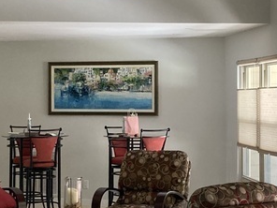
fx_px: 776
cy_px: 64
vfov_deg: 15.2
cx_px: 133
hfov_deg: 20.2
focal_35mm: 97
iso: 200
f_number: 1.8
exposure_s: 1/60
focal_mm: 3.99
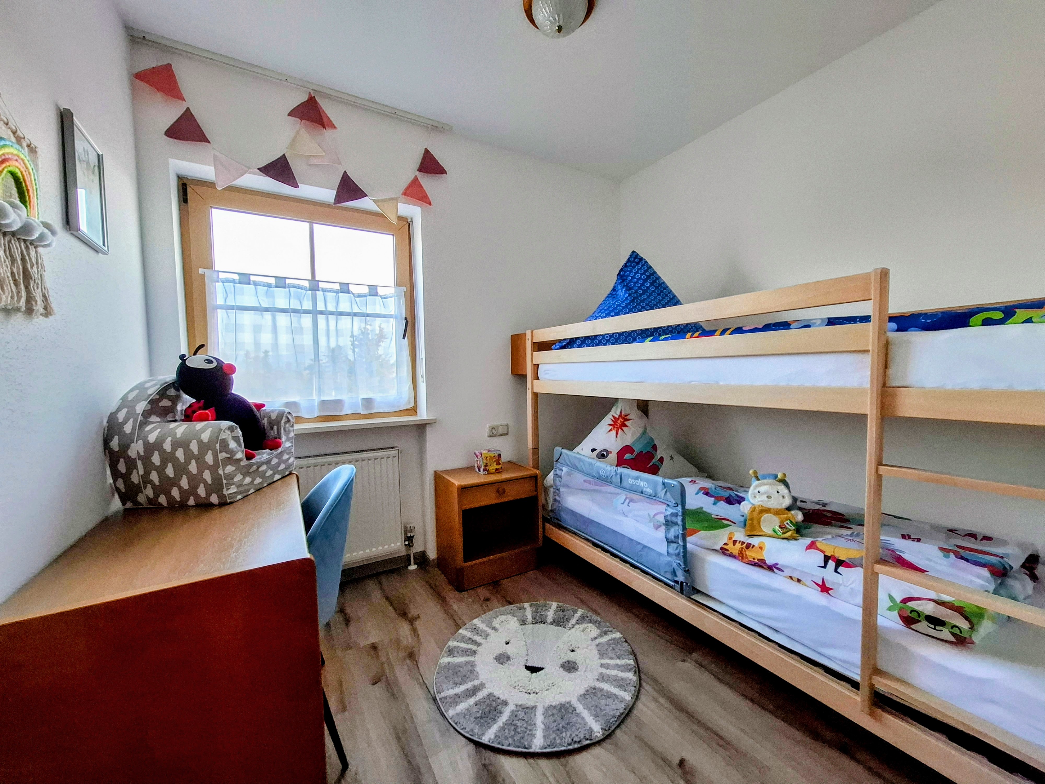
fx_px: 392
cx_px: 522
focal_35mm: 13
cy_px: 392
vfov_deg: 89.9
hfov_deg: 106.2
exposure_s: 1/50
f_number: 2.2
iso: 125
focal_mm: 1.74
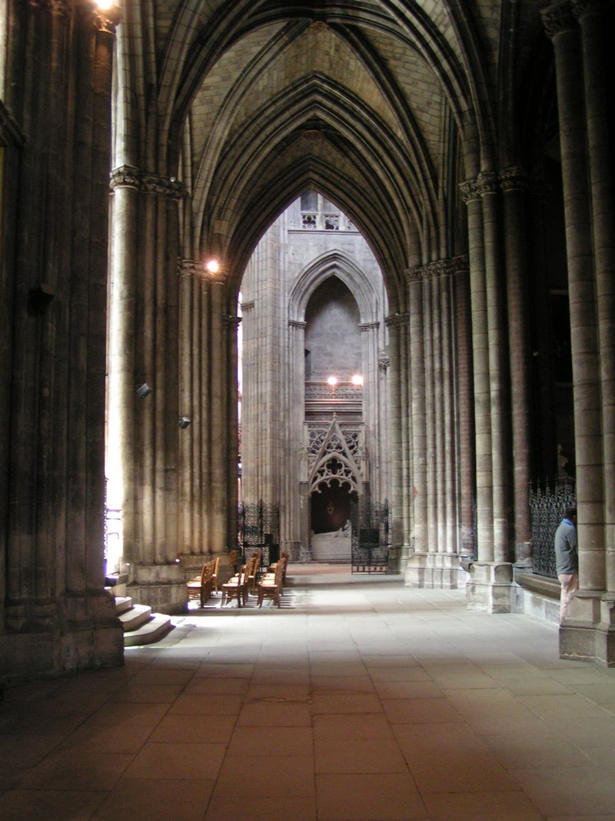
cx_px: 308
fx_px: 900
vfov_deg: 49.0
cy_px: 410
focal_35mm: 38
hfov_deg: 37.7
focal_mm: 5.8
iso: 200
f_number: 2.8
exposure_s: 1/6
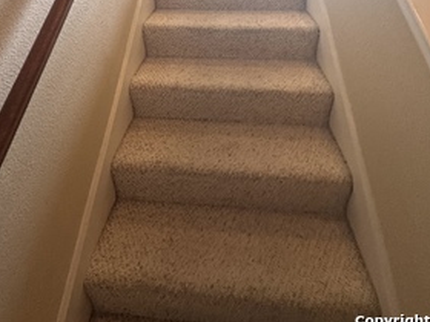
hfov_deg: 71.5
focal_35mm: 24
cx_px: 201
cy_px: -20
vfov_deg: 45.1
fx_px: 298
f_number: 2.2
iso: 250
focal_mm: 2.22
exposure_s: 1/60
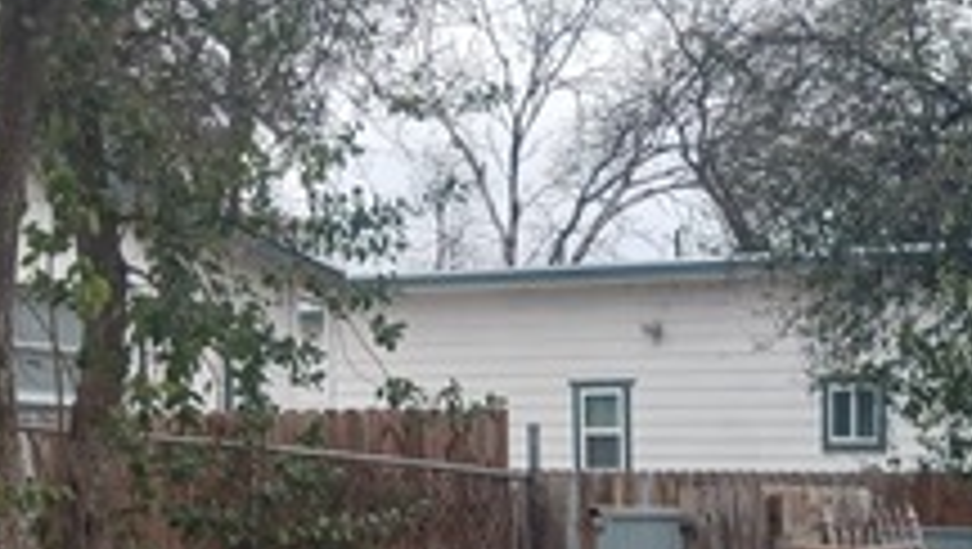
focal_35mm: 87
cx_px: 1012
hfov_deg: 23.2
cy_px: 828
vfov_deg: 13.2
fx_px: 2245
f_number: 1.8
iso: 20
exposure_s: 1/120
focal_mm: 4
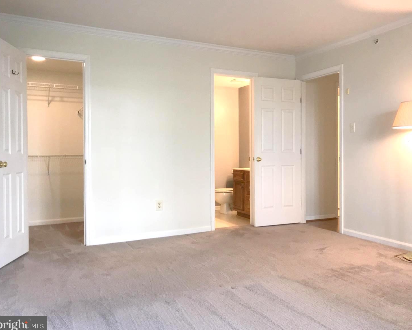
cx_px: 218
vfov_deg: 48.5
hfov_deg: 58.7
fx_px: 366
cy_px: 164
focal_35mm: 30
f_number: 1.8
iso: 50
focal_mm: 3.99
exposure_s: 1/30
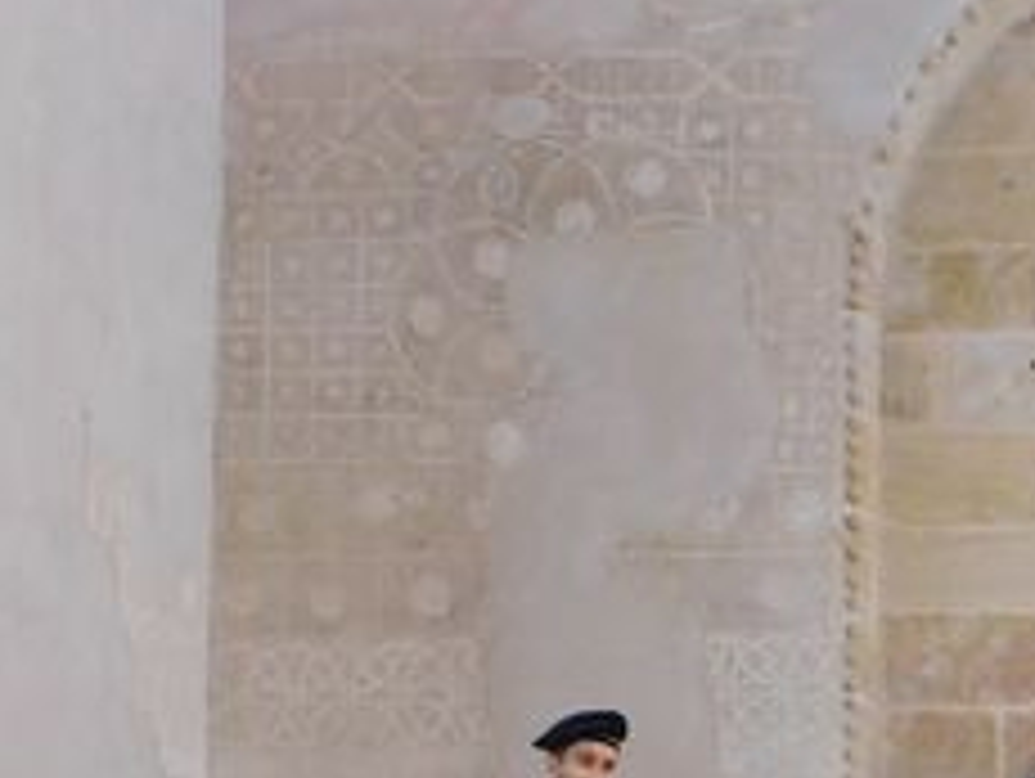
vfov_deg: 8.6
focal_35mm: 171
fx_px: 5118
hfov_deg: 11.3
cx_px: 1199
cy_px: 935
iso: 400
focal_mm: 10.4
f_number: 4
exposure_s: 1/25
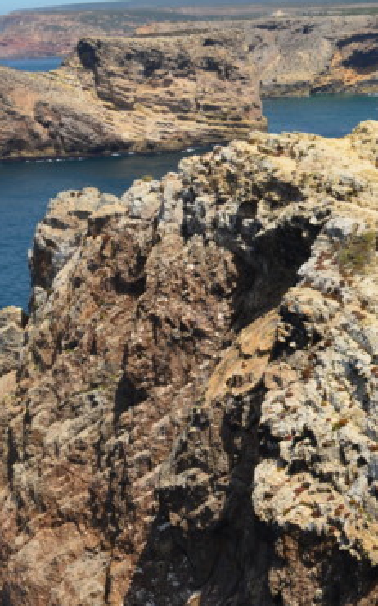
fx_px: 1468
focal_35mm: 89
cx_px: 24
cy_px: 552
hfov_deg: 14.5
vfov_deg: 22.7
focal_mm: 30
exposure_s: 1/320
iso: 100
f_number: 9
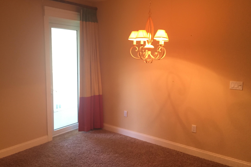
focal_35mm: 31
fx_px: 216
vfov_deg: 42.3
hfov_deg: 60.3
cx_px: 128
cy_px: 78
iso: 125
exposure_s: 1/30
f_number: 2.2
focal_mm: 4.15
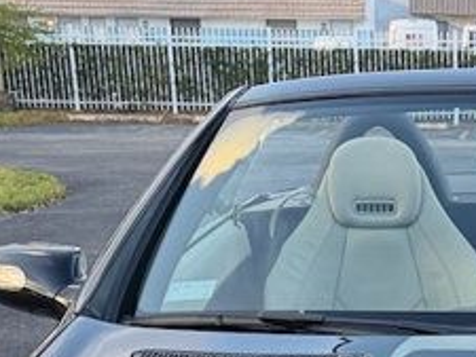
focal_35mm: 109
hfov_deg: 17.2
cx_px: 573
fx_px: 1500
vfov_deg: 11.9
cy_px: 750
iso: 125
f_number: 1.78
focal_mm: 6.76
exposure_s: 1/203
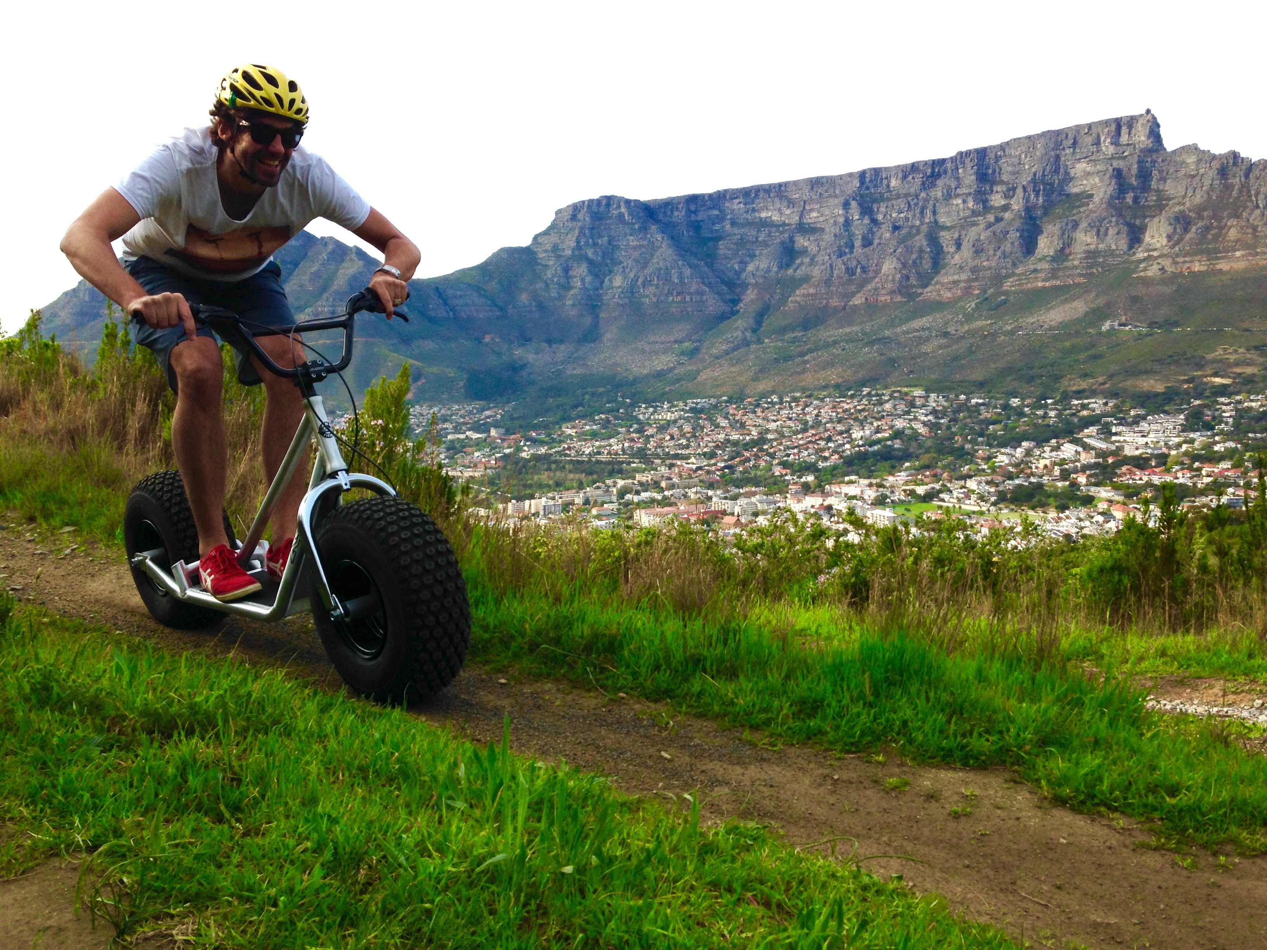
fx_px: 1208
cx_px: 634
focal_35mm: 33
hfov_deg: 55.4
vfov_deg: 42.9
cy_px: 475
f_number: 2.4
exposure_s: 1/797
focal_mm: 4.12
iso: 50
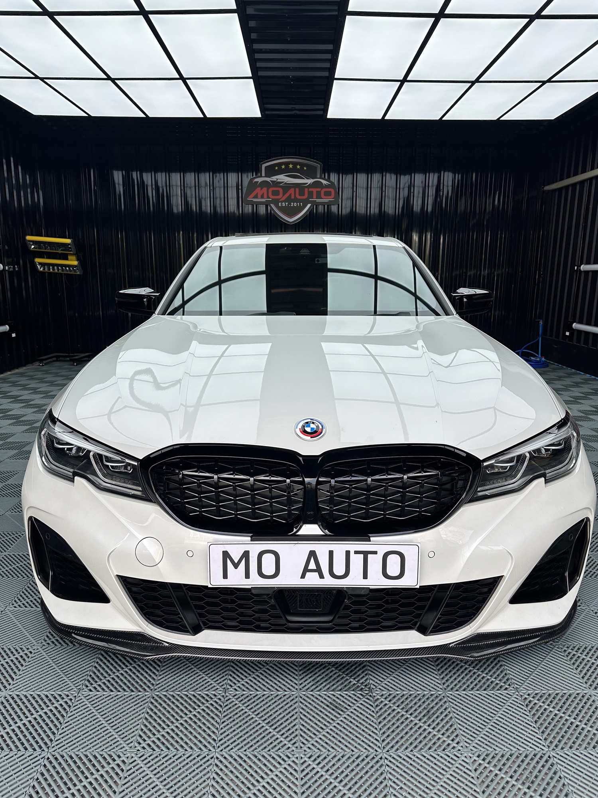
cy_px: 399
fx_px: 553
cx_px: 299
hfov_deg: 56.8
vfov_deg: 71.6
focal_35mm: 24
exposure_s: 1/903
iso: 80
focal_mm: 6.86
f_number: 1.78
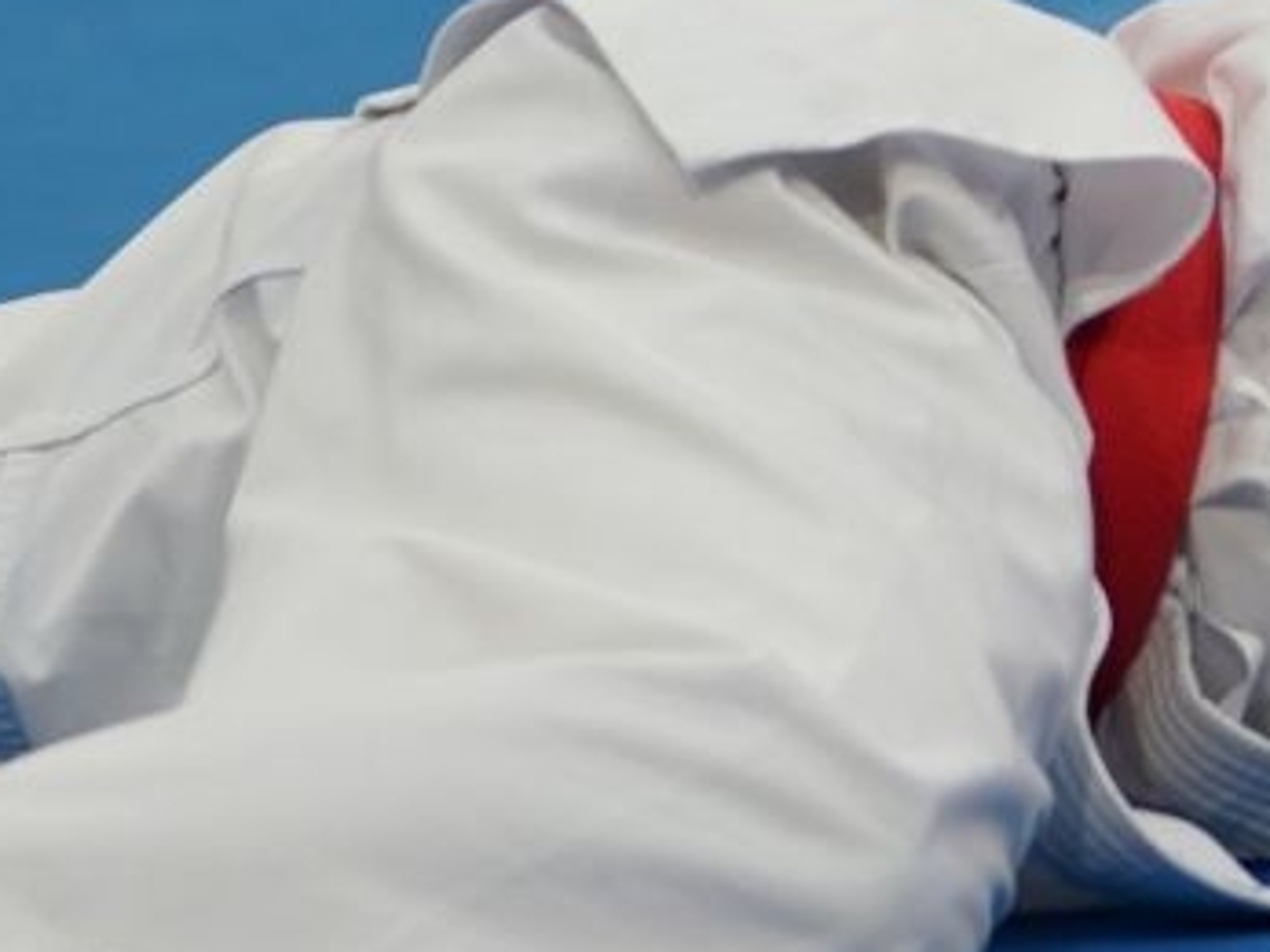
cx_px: 1896
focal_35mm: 658
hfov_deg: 3.0
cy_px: -648
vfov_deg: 2.3
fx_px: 24133
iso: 500
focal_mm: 132
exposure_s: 1/500
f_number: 2.8
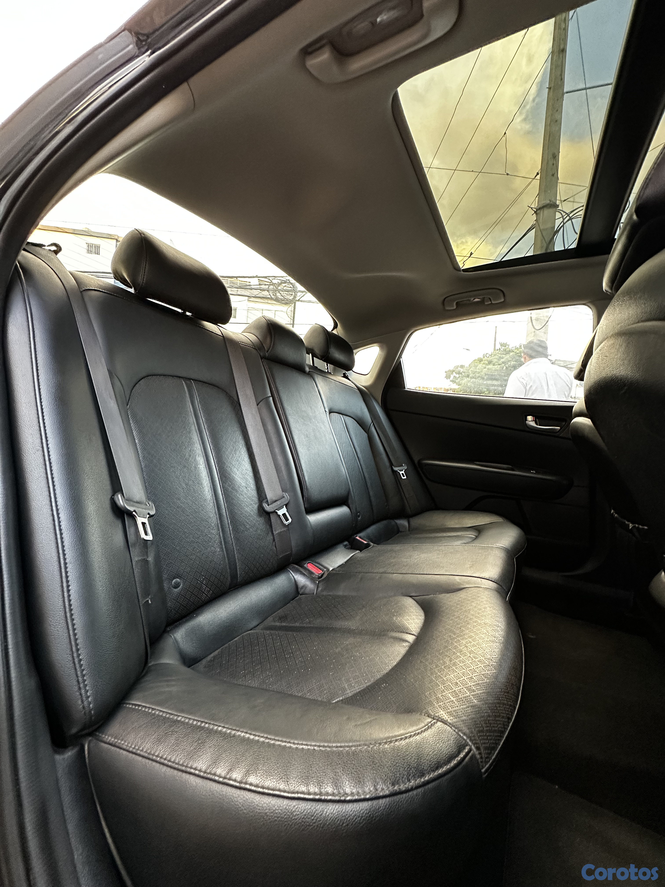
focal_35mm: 14
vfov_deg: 102.1
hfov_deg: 85.7
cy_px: 444
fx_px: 359
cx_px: 332
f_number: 2.2
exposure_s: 1/60
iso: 500
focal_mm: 2.22
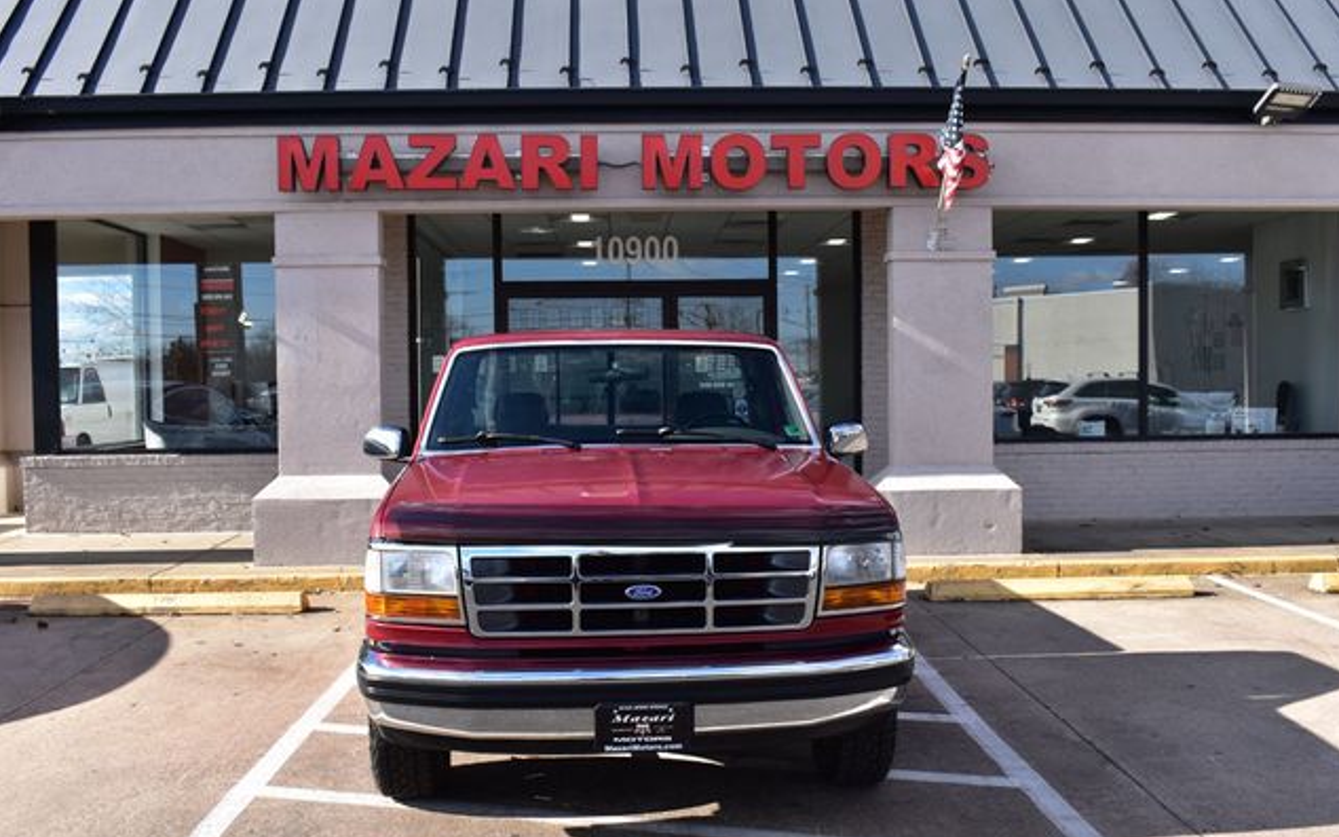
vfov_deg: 34.4
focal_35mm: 37
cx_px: 674
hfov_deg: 52.8
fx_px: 1350
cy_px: 442
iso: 400
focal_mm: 24
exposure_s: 1/320
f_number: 11
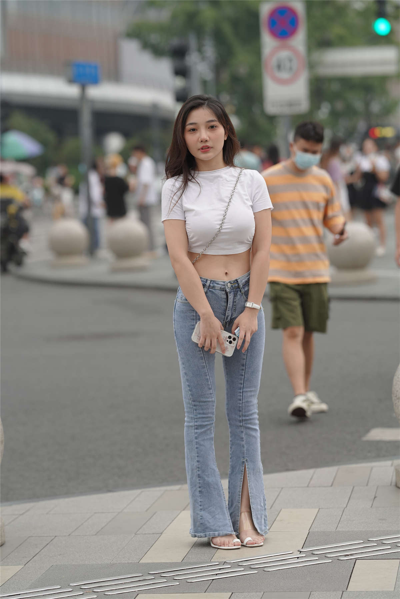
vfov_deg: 15.2
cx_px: 200
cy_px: 300
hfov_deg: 10.2
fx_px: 2250
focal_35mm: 135
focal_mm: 135
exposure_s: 1/1000
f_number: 3.2
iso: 500
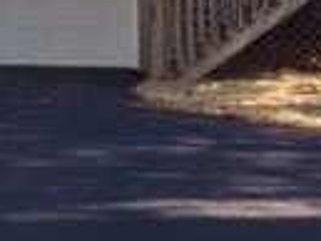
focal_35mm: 144
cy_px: -132
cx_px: -162
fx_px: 1337
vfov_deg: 10.0
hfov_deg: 13.0
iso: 40
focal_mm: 4.15
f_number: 2.2
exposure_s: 1/120
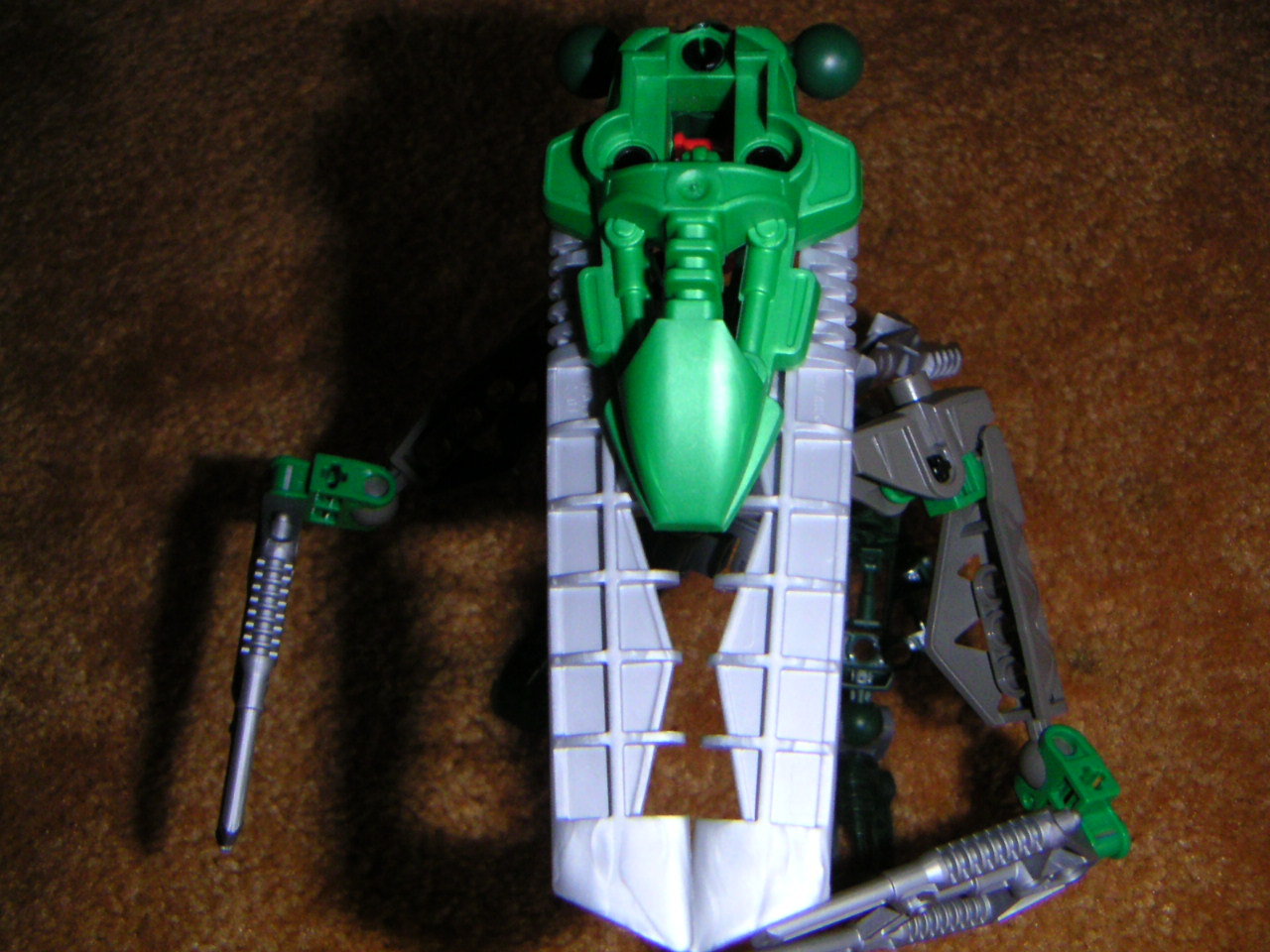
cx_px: 635
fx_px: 1431
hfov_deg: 47.9
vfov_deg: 36.8
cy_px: 476
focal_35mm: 39
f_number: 6.7
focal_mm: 5.1
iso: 200
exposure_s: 1/45
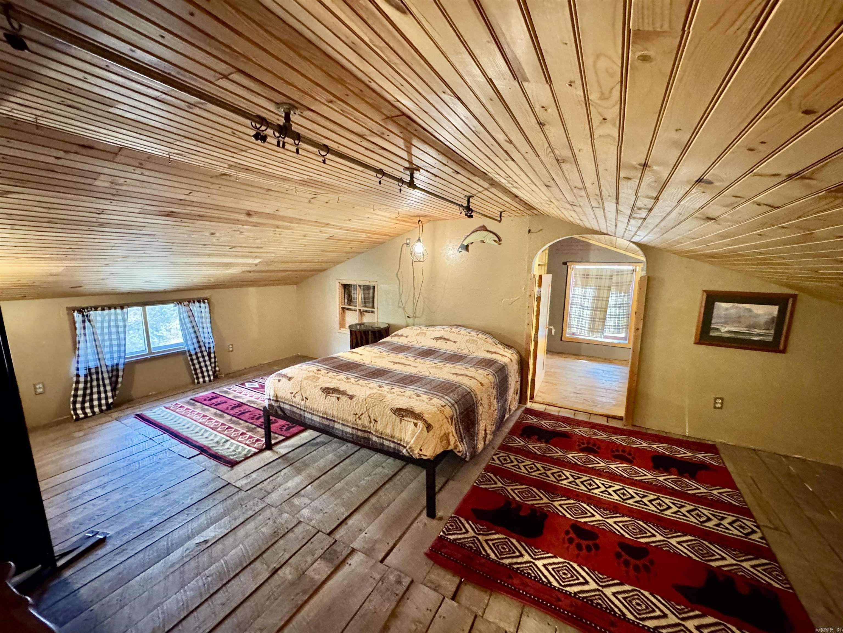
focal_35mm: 14
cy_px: 316
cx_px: 422
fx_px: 341
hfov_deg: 102.1
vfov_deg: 85.7
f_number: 2.2
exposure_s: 1/60
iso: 1000
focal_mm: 2.22
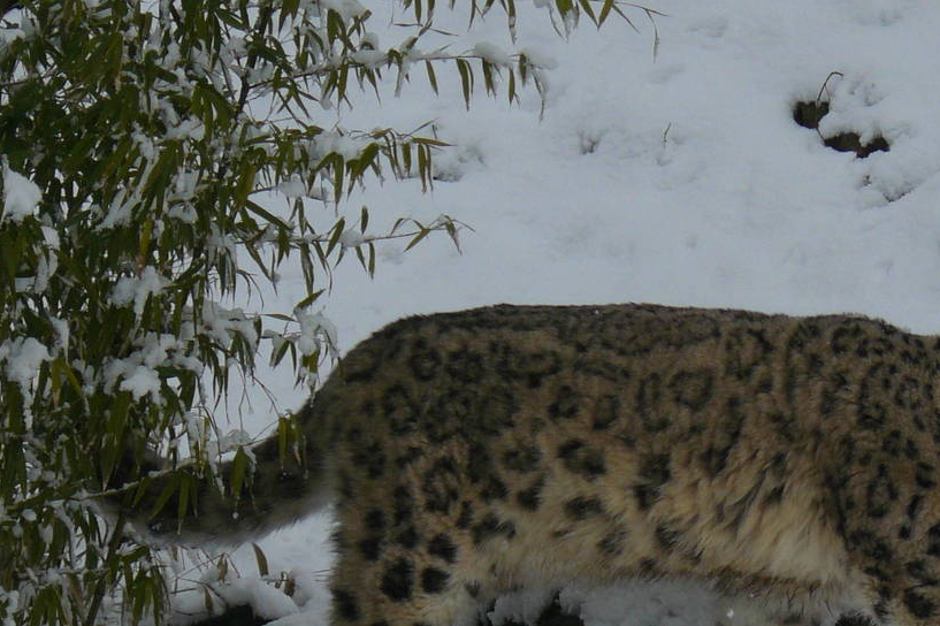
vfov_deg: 3.2
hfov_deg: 4.8
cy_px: 496
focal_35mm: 432
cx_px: 826
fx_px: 11275
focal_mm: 35.4
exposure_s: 1/1000
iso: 100
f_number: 4
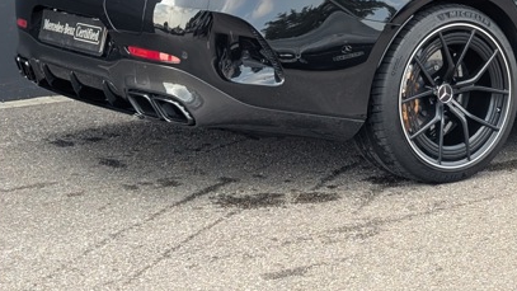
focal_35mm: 105
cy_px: -64
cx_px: 494
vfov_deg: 11.3
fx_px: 1440
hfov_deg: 19.9
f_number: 1.68
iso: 92
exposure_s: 1/447
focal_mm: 6.9
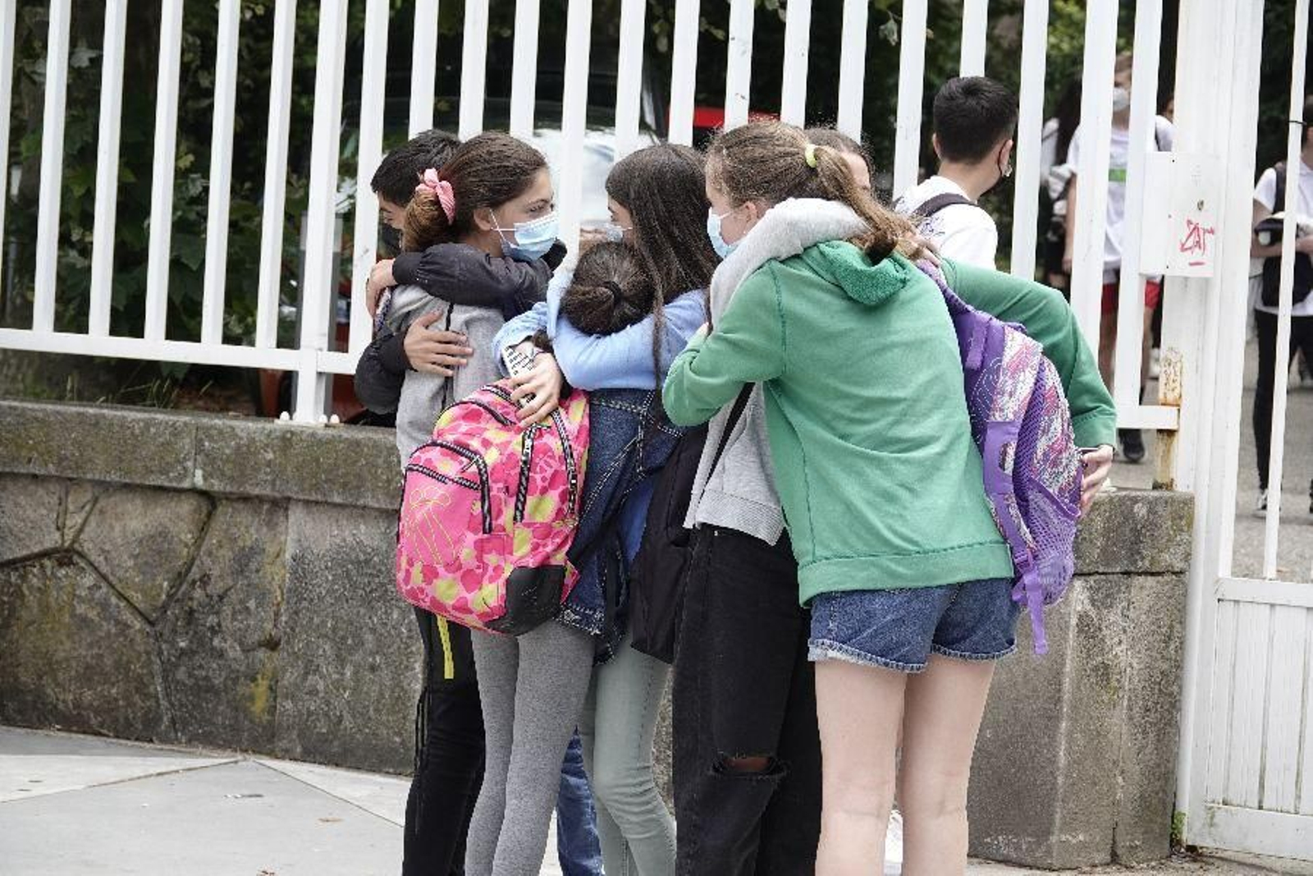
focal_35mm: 135
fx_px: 4924
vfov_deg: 10.2
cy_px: 438
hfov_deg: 15.2
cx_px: 656
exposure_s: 1/250
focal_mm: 49.51
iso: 100
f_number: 4
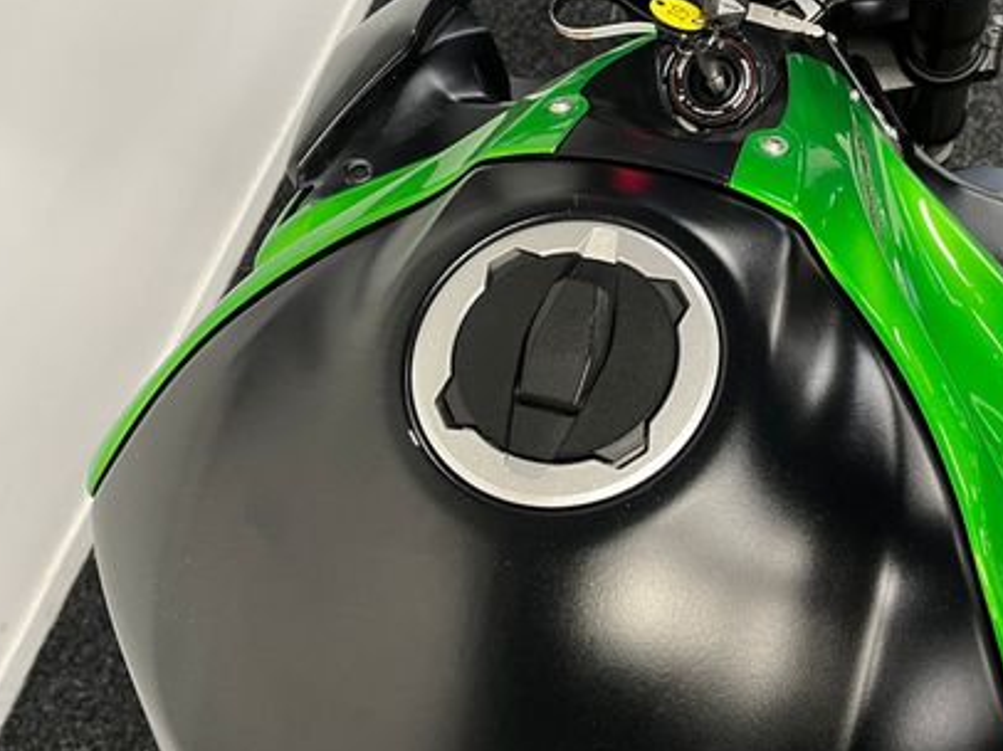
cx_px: 672
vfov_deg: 34.5
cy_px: 208
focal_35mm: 41
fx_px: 1187
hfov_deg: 45.1
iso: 250
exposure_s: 1/50
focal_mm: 5.1
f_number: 1.6
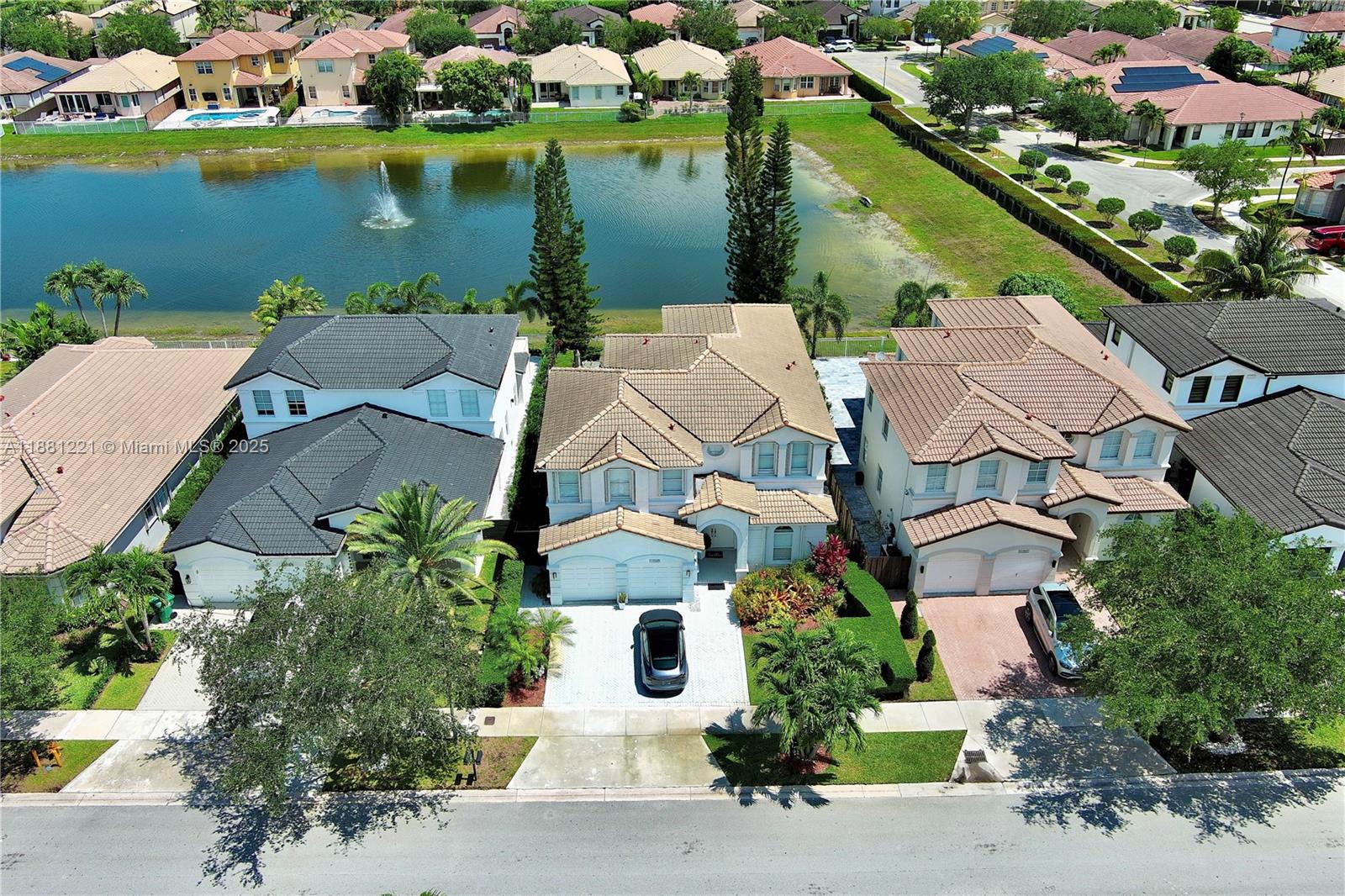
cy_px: 448
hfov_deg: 63.7
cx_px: 672
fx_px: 1083
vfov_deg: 44.9
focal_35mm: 29
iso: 101
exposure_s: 1/1560
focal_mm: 10.57
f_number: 2.8
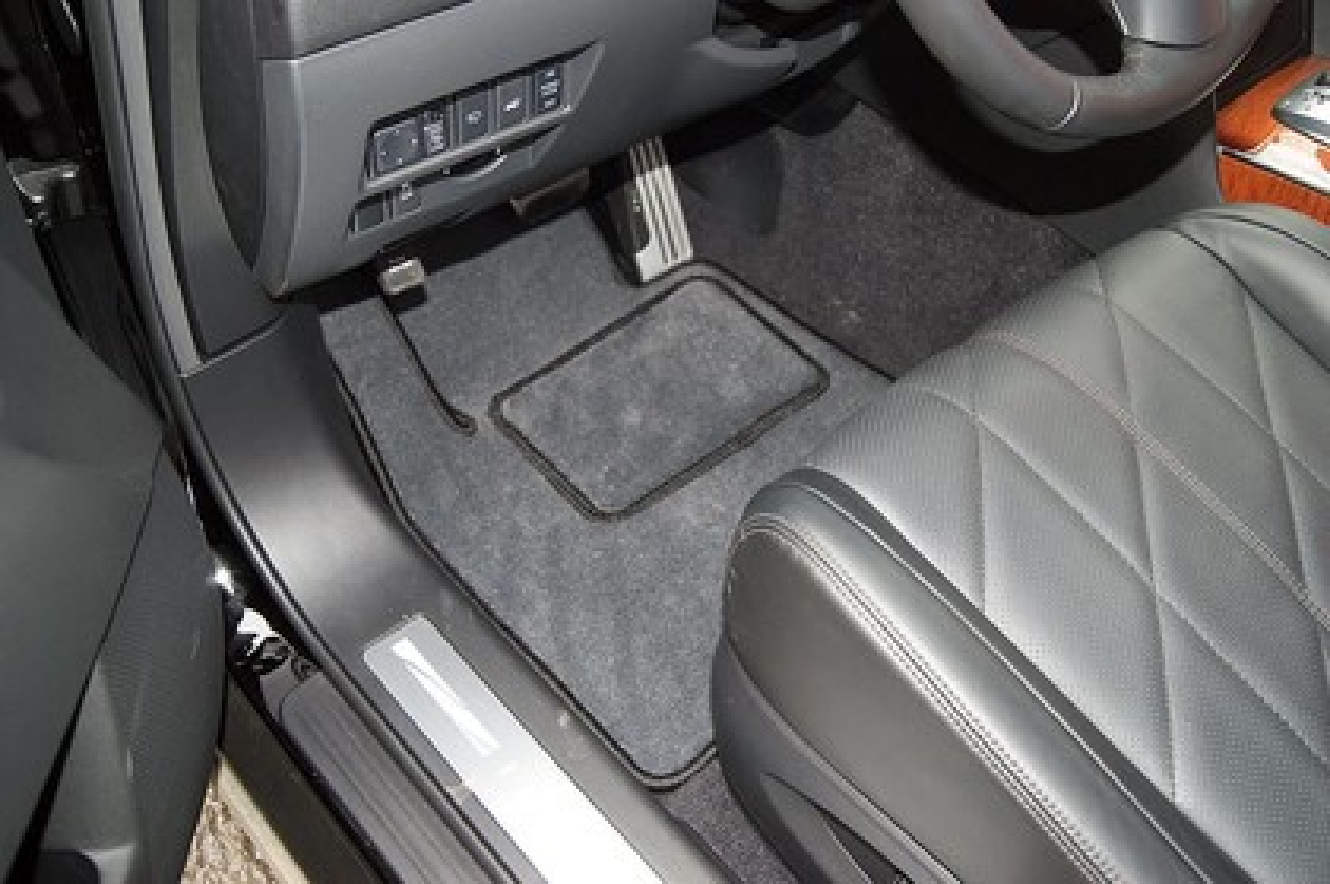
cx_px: 665
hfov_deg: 57.3
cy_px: 442
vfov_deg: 39.9
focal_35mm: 33
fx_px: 1218
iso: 400
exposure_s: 1/160
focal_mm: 22
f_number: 4
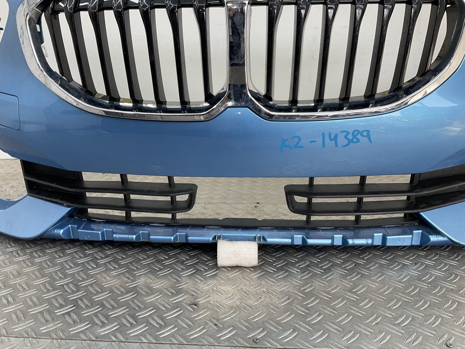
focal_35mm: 29
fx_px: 390
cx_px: 232
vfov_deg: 48.2
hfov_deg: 61.7
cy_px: 174
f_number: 1.8
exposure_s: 1/100
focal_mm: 3
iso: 20
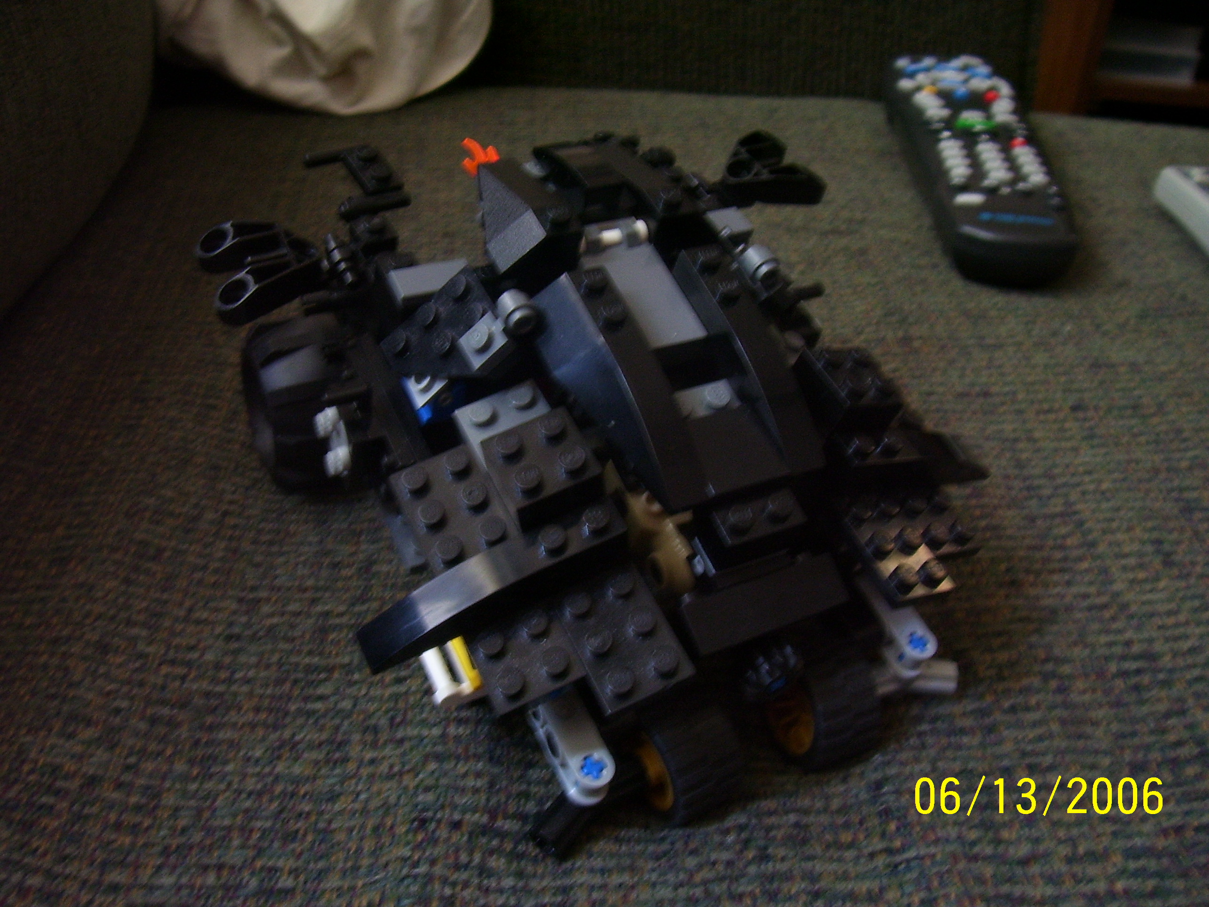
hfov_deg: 54.0
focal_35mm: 34
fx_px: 1187
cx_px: 604
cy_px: 454
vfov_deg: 41.8
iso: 160
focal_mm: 5.6
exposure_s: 1/8
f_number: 2.7
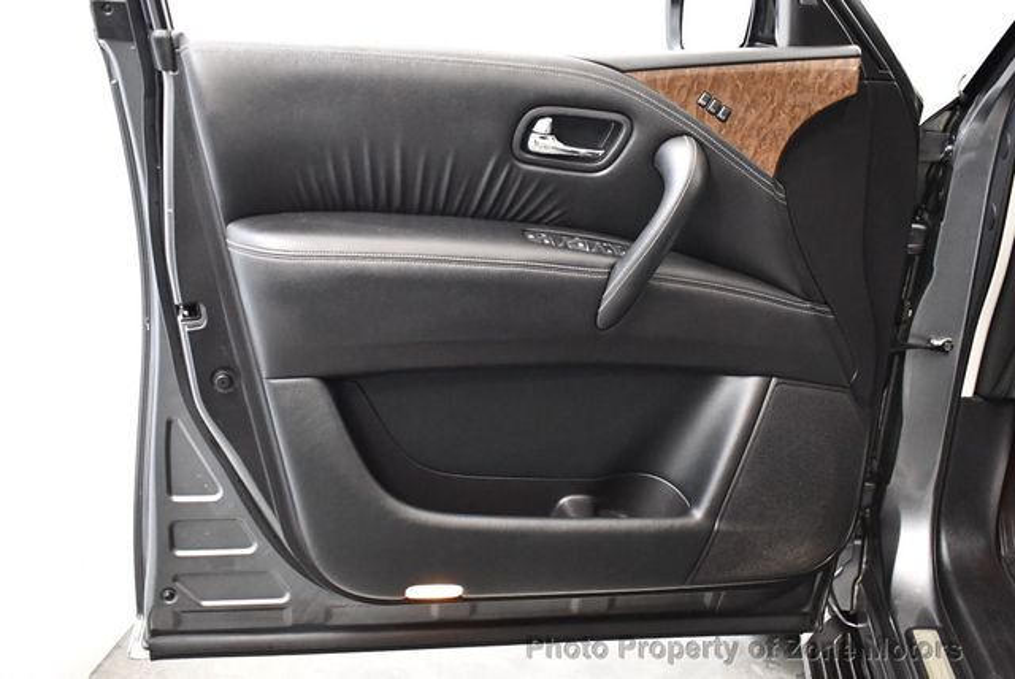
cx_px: 508
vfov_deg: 36.9
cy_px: 340
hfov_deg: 53.1
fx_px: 1016
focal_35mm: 36
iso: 4000
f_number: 3.5
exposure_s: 1/60
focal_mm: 18
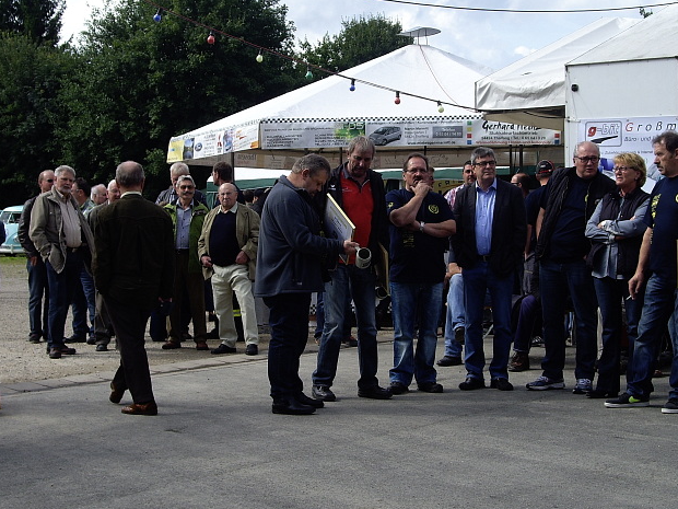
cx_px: 364
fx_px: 1391
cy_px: 238
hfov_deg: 27.4
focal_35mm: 71
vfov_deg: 20.7
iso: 50
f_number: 6.8
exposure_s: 1/160
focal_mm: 11.5
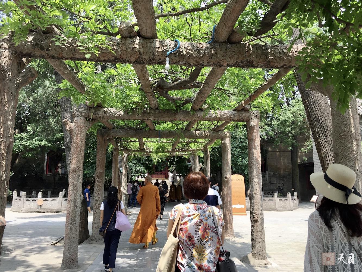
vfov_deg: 48.2
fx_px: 303
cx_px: 181
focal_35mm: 29
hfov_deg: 61.7
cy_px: 136
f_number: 2.2
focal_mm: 4.15
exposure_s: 1/527
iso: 32
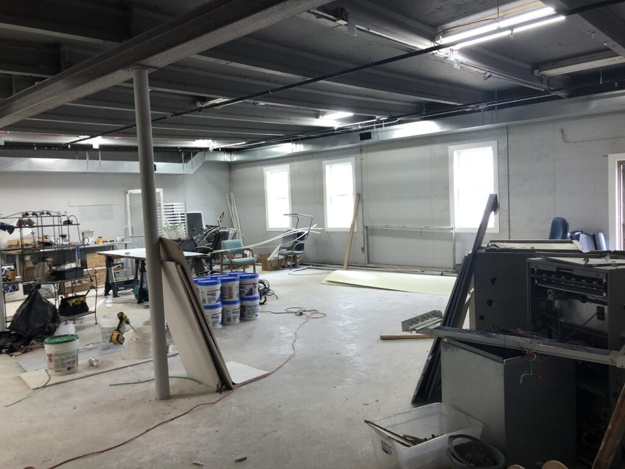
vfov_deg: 49.7
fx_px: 506
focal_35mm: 28
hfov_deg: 63.4
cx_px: 312
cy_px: 234
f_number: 1.8
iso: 40
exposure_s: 1/24
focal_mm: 3.99
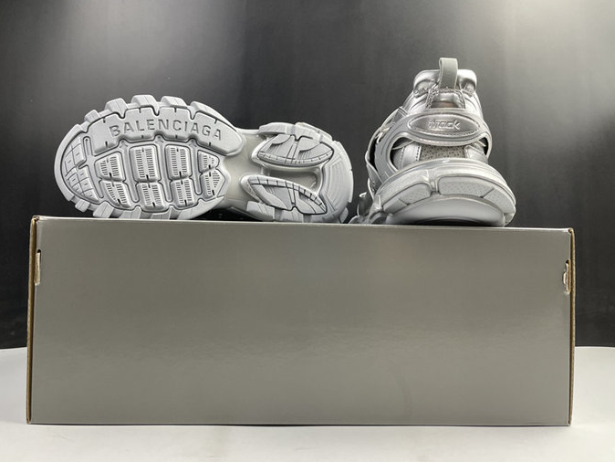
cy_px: 233
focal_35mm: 27
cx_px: 299
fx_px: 480
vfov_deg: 51.4
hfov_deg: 65.3
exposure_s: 1/109
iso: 125
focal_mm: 4.2
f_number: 1.6
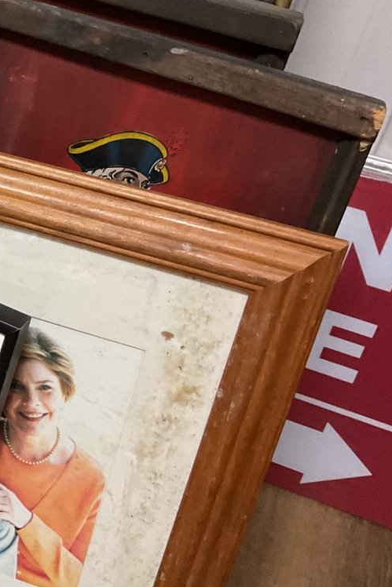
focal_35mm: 61
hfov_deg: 20.0
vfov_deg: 32.6
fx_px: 996
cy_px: 199
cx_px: -146
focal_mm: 3
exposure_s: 1/60
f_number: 1.8
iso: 125
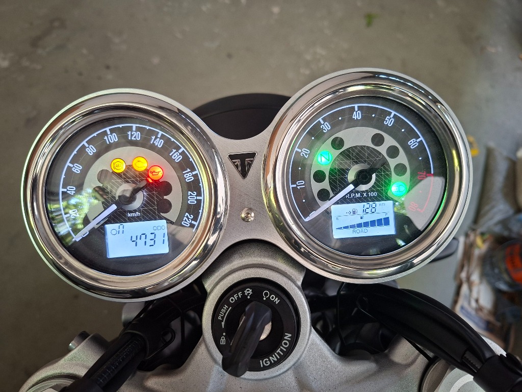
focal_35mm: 23
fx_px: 347
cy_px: 196
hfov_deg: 73.9
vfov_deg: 58.9
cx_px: 261
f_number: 1.8
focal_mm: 5.54
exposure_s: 1/60
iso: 200
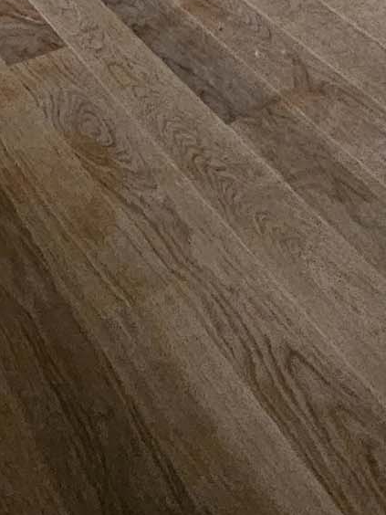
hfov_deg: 24.6
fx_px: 877
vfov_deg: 21.5
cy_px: -409
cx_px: 101
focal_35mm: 59
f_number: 2.2
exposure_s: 1/25
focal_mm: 2.2
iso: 800
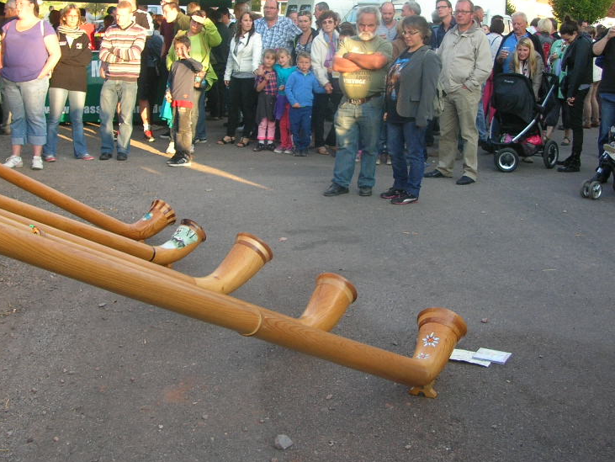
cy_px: 157
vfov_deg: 29.5
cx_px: 346
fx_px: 871
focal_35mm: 49
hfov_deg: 38.8
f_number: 2.8
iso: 50
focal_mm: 5.8
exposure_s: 1/84.4
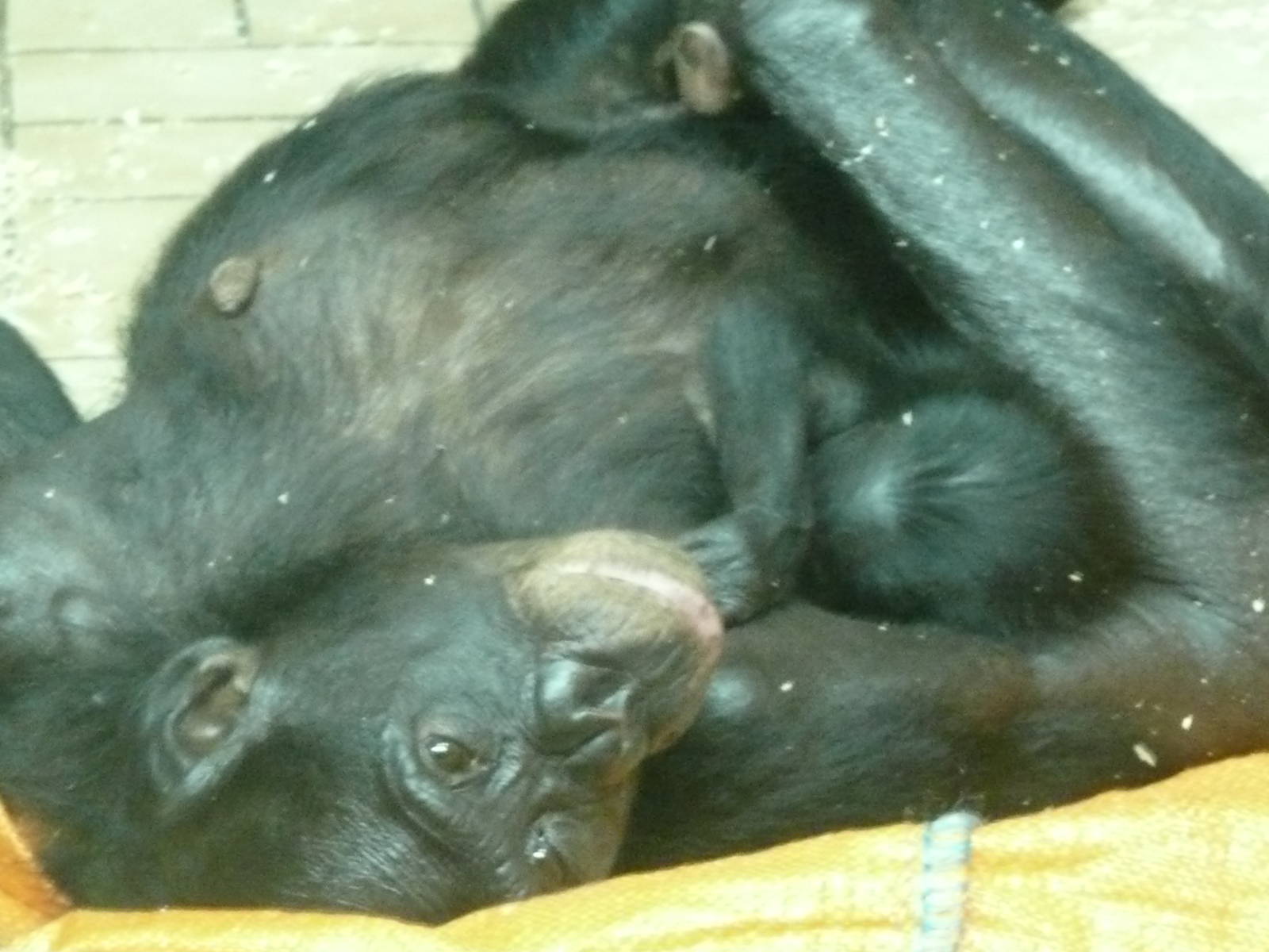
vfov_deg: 5.3
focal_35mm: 282
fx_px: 10338
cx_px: 634
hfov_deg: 7.0
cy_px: 476
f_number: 4.8
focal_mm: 31
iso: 800
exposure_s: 1/10
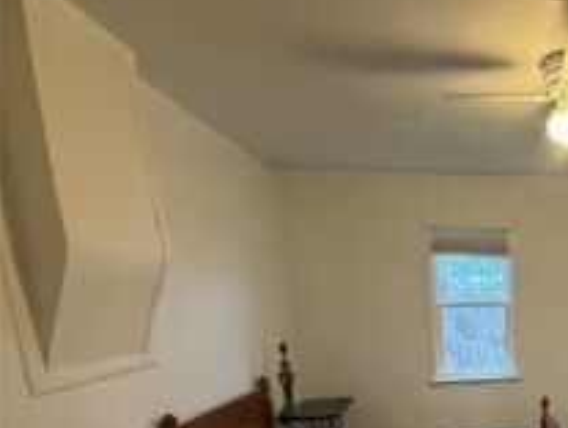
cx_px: 546
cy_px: 368
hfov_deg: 53.7
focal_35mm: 27
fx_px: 444
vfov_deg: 47.4
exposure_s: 1/120
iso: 500
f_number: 2.2
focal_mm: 2.22
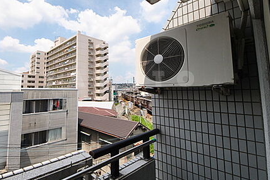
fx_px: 135
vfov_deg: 67.2
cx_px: 99
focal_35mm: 18
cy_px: 80
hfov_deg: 88.0
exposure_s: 1/250
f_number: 10
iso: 200
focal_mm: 8
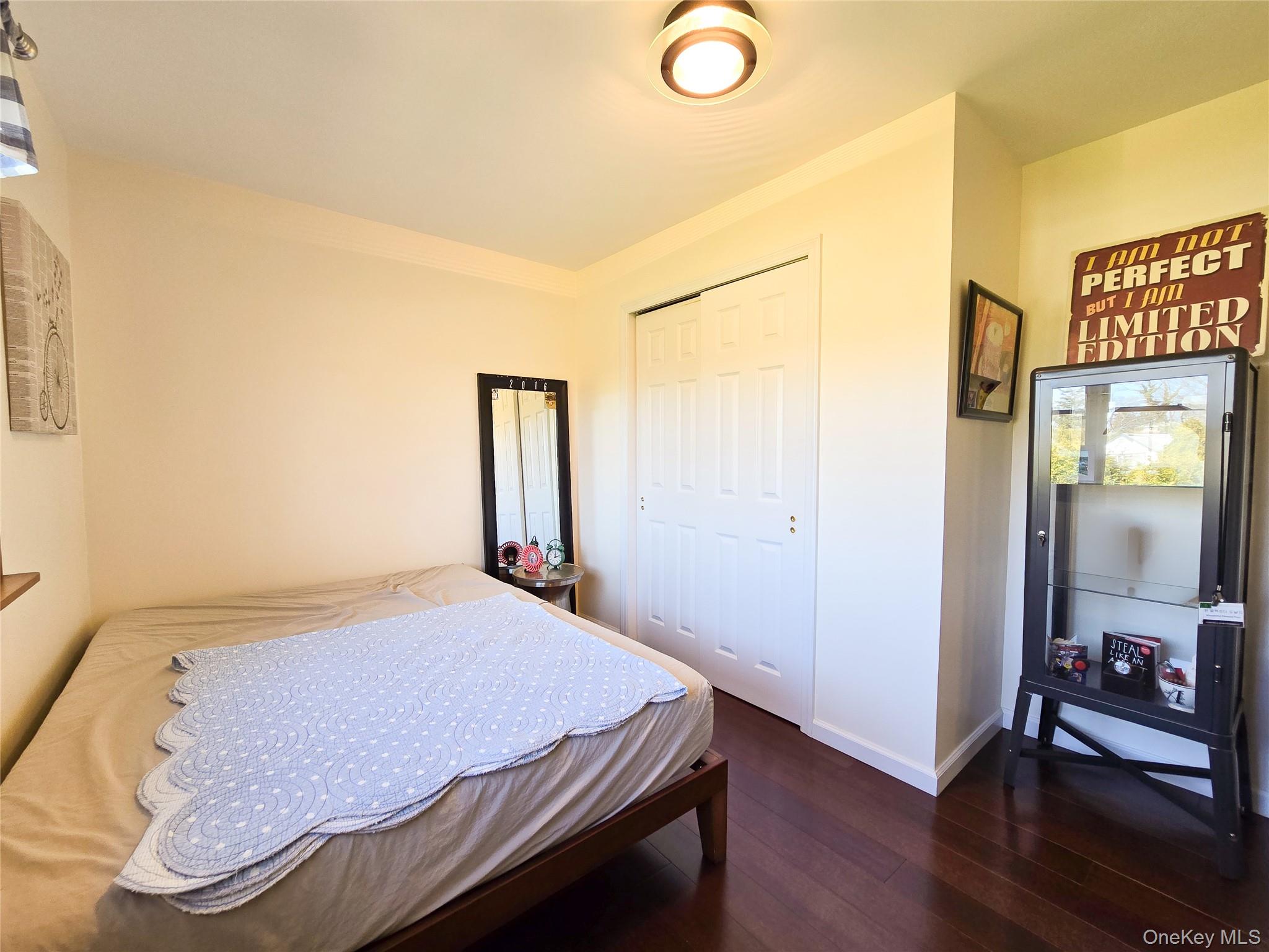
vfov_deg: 89.9
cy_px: 476
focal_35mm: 13
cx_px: 634
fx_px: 477
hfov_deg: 106.2
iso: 125
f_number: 2.2
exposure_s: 1/60
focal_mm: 2.2
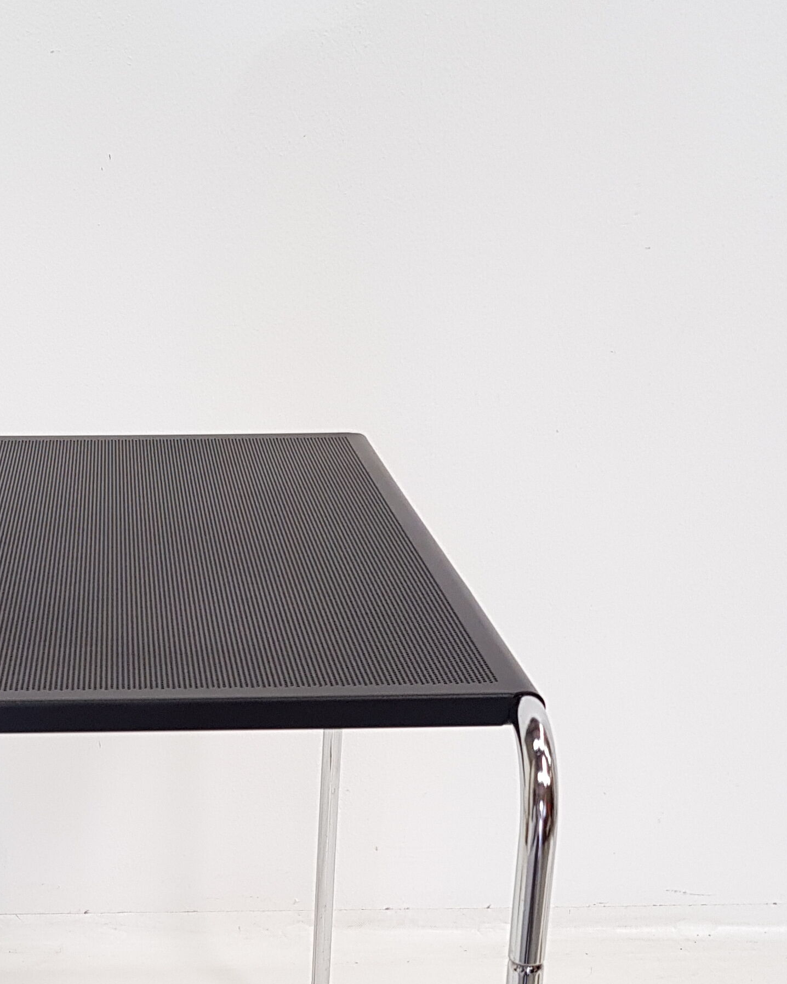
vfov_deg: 31.4
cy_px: 890
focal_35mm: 57
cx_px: 132
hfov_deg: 26.1
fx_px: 1660
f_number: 1.7
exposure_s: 1/50
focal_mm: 4.2
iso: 125
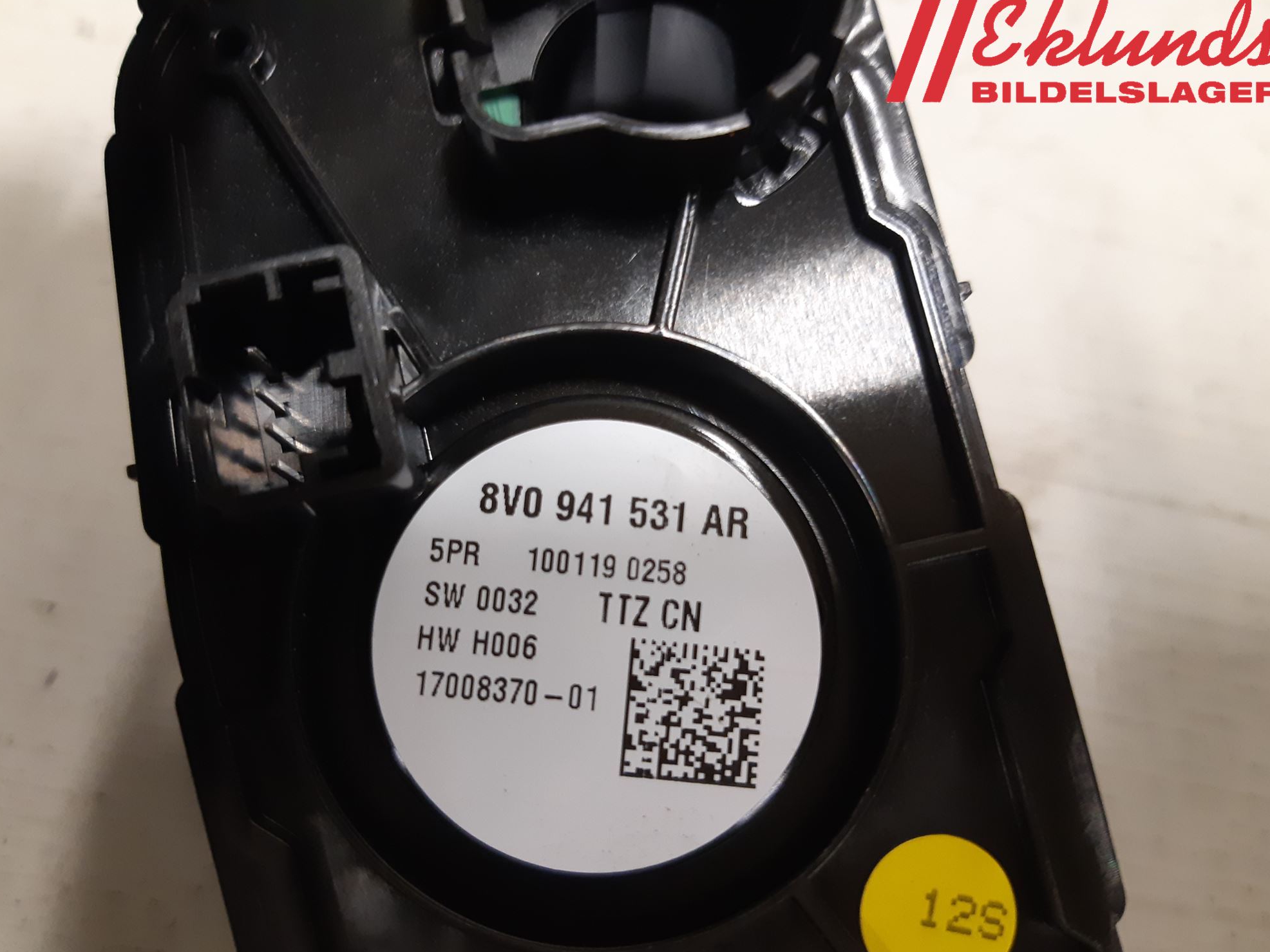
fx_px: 991
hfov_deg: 65.3
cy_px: 488
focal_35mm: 27
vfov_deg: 51.3
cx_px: 621
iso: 250
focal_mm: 3.93
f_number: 1.7
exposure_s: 1/25
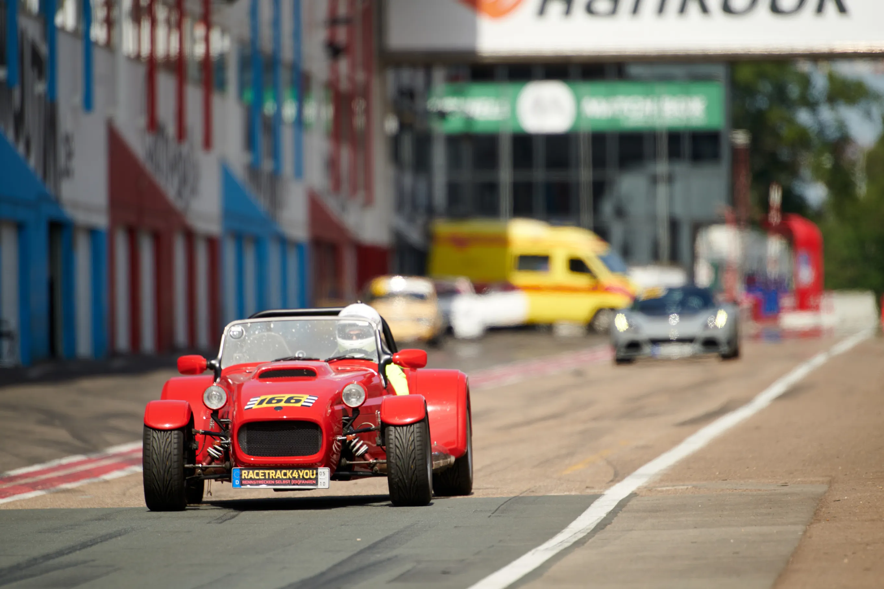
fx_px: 9821
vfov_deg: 3.4
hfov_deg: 5.2
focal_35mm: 400
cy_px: 294
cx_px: 442
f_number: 4
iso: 125
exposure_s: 1/1250
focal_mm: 400
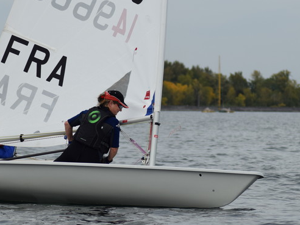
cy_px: 118
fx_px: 2859
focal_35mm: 330
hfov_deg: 6.0
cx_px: 102
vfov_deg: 4.5
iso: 200
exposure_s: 1/640
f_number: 6.3
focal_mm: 125
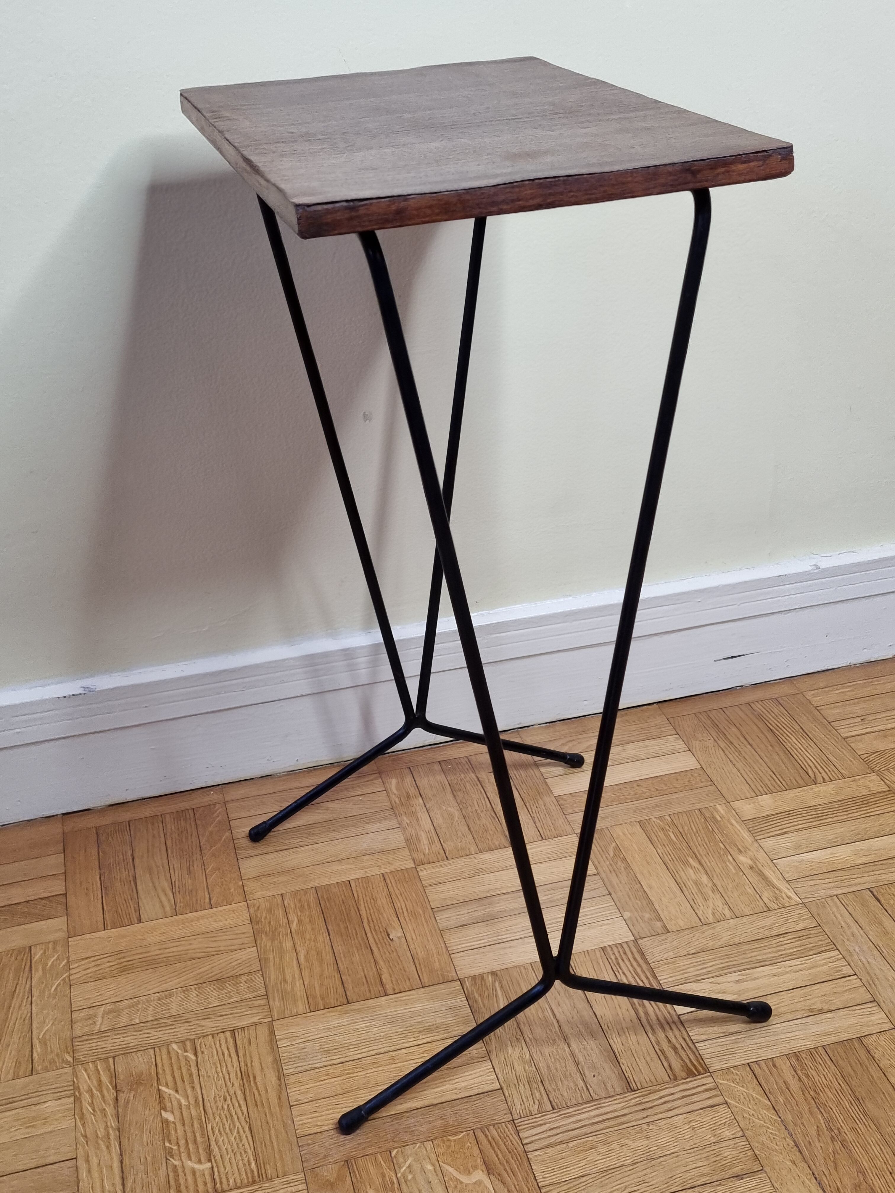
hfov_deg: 53.1
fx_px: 896
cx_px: 448
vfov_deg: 67.3
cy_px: 596
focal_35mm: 26
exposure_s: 1/100
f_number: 1.8
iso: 160
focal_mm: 5.4
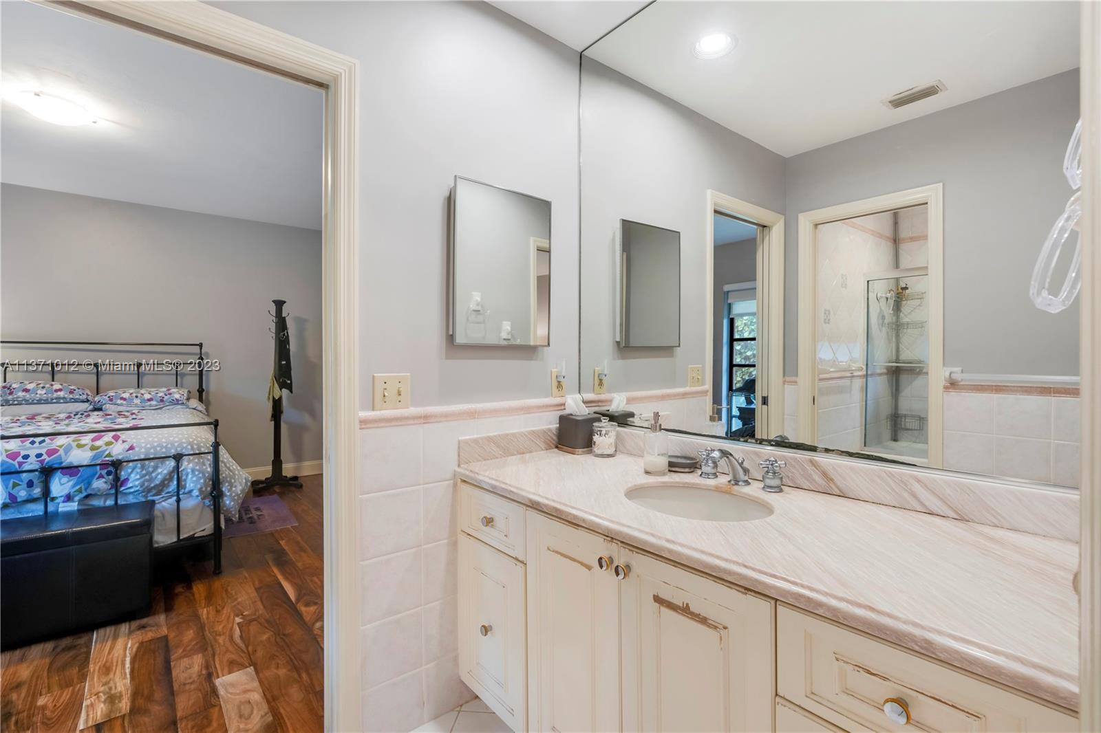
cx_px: 550
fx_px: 489
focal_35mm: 16
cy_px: 366
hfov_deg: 96.7
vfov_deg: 73.7
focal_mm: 16
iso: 125
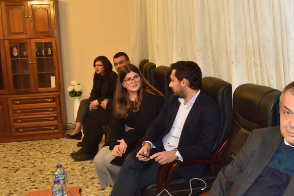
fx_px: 343
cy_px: 95
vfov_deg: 31.9
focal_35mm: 42
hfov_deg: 45.6
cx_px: 199
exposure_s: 1/160
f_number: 6.3
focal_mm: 24
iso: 2500
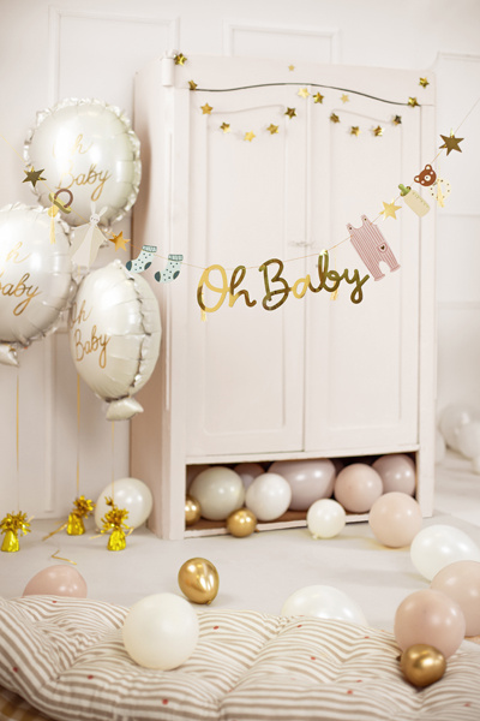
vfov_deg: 39.6
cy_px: 360
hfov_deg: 27.0
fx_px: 1000
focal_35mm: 50
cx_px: 240
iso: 160
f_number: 2.2
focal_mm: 50
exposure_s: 1/125
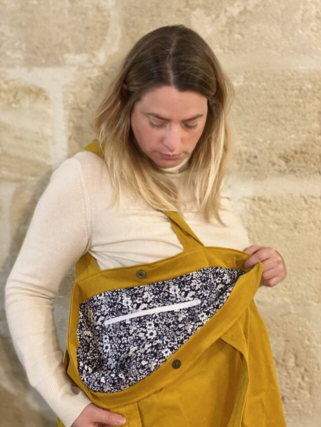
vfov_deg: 36.8
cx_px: 160
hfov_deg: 28.0
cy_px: 214
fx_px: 643
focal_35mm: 52
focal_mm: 6
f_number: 2
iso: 320
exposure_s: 1/33
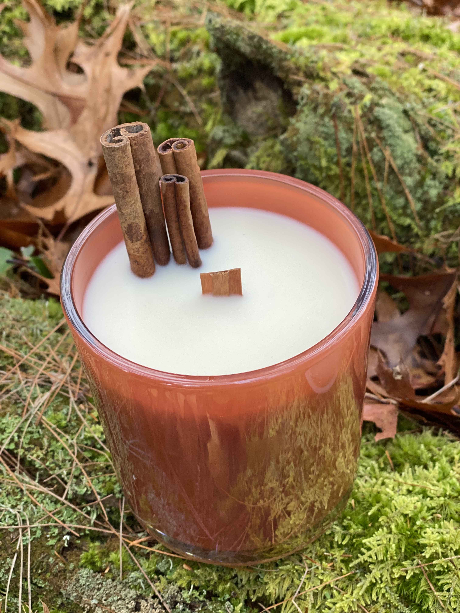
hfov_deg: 28.0
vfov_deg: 36.8
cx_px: 230
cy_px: 306
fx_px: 921
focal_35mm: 52
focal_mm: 6
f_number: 2
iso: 80
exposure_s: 1/122
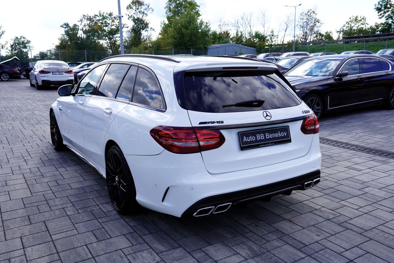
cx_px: 197
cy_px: 132
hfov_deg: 58.7
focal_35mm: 32
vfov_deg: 41.1
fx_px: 350
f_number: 8
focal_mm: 32
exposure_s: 1/125
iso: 100
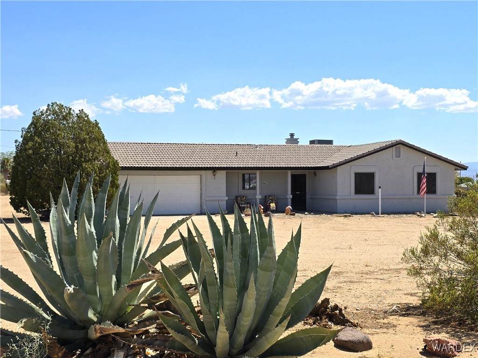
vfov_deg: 58.9
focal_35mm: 23
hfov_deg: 73.9
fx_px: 318
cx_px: 239
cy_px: 179
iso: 20
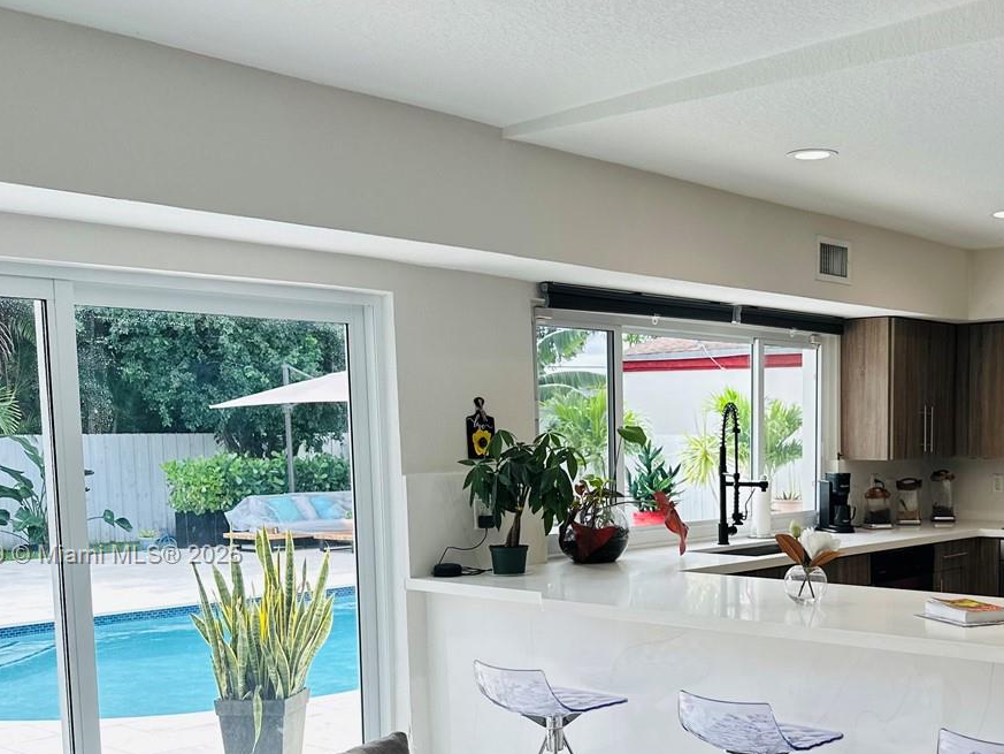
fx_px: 1276
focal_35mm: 44
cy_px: 556
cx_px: 794
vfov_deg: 32.3
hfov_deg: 41.2
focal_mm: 6.86
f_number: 1.78
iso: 80
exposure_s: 1/335
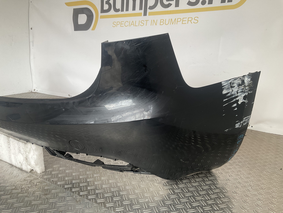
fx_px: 237
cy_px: 106
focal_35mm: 29
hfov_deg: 61.7
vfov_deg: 48.2
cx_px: 142
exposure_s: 1/120
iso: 32
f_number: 1.8
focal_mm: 3
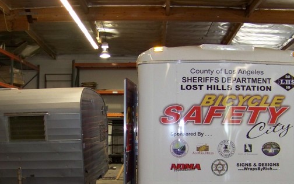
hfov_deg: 38.2
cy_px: 147
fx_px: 425
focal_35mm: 53
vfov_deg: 24.0
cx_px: 139
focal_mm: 5.85
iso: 200
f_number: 2.8
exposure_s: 1/30
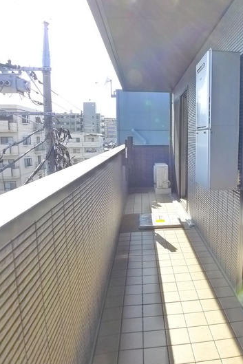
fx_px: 334
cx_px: 178
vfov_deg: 57.2
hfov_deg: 39.1
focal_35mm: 33
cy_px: 180
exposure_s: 1/500
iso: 400
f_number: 3.2
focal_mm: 5.1
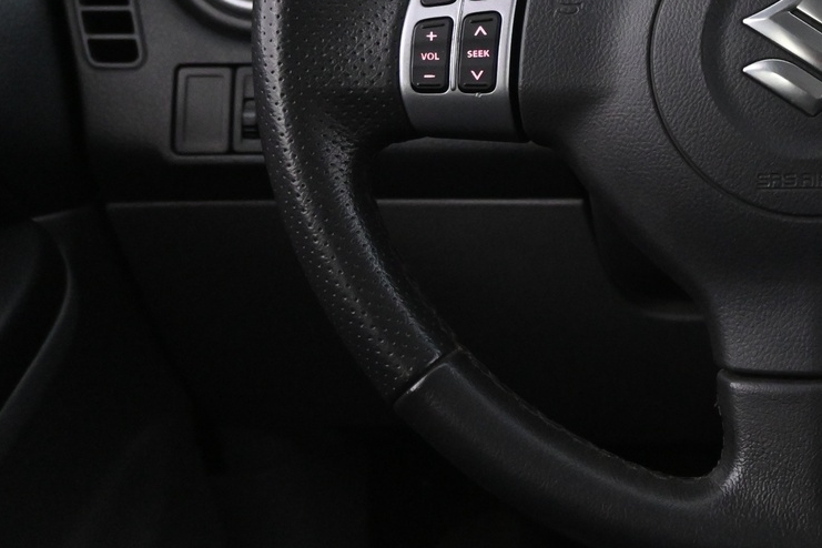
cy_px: 38
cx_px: 811
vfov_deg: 18.9
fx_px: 1611
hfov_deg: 27.1
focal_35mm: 71
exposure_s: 1/30
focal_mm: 21.5
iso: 4500
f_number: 4
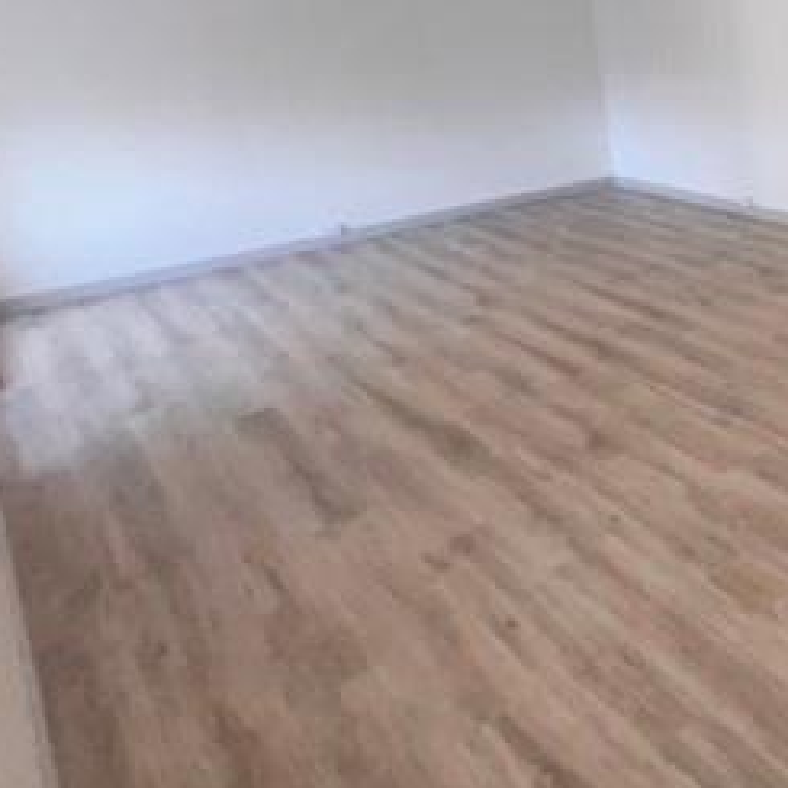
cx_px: 1010
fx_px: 773
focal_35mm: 30
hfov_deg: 36.6
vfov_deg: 50.6
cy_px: 151
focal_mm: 1.57
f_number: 1.8
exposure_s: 1/120
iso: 80
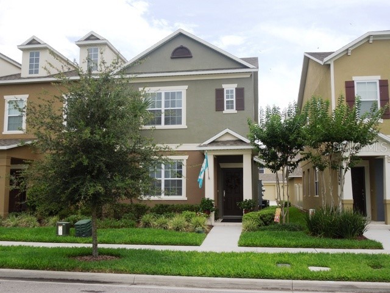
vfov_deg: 40.7
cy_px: 146
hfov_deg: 52.6
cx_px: 195
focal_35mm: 35
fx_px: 394
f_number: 3.7
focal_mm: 6.3
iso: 100
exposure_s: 1/640
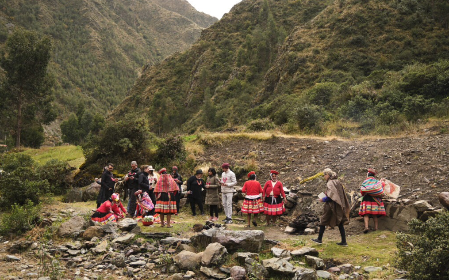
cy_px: 131
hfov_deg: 54.0
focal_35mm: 36
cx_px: 225
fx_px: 440
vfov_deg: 35.3
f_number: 2.8
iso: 160
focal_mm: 23.4
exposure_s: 1/1000
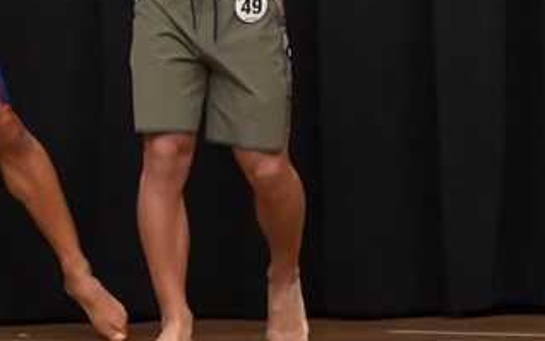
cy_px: -9
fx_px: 9970
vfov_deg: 2.0
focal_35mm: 671
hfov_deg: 3.1
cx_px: 155
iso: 6400
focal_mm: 180
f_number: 5.6
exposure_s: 1/400
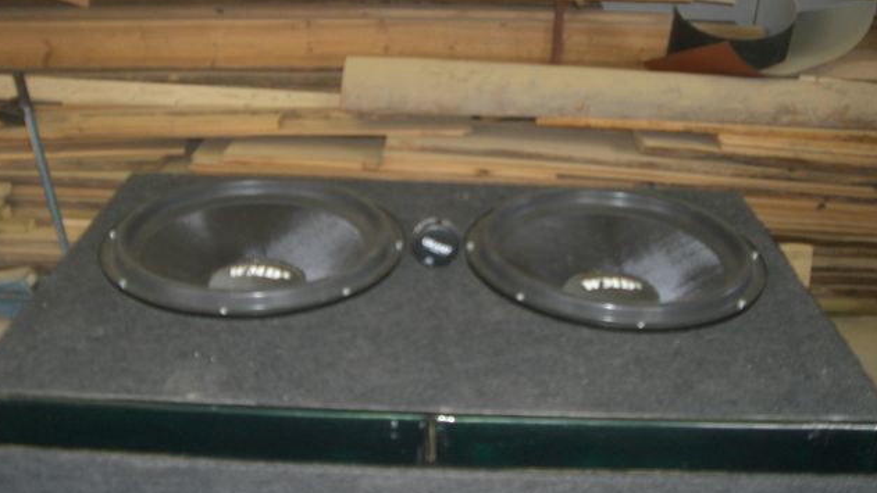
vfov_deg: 28.3
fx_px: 977
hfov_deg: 48.4
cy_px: 221
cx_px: 435
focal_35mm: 42
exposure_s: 1/60
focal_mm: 6.2
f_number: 2.7
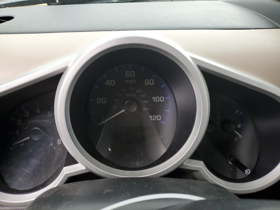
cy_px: 105
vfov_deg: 53.1
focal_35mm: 26
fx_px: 210
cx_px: 140
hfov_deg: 67.3
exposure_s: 1/120
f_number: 1.5
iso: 76
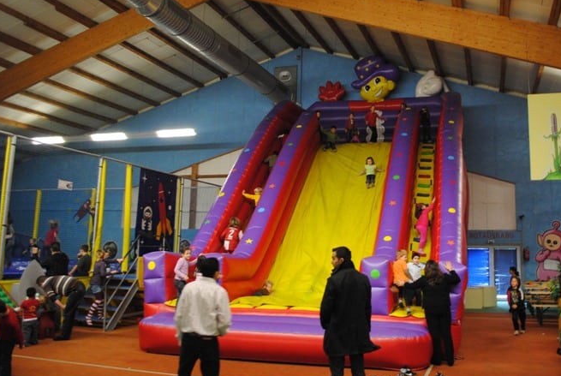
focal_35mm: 33
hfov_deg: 56.7
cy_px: 165
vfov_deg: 40.0
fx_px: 515
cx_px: 337
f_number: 3.5
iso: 800
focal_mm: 18
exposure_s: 1/40
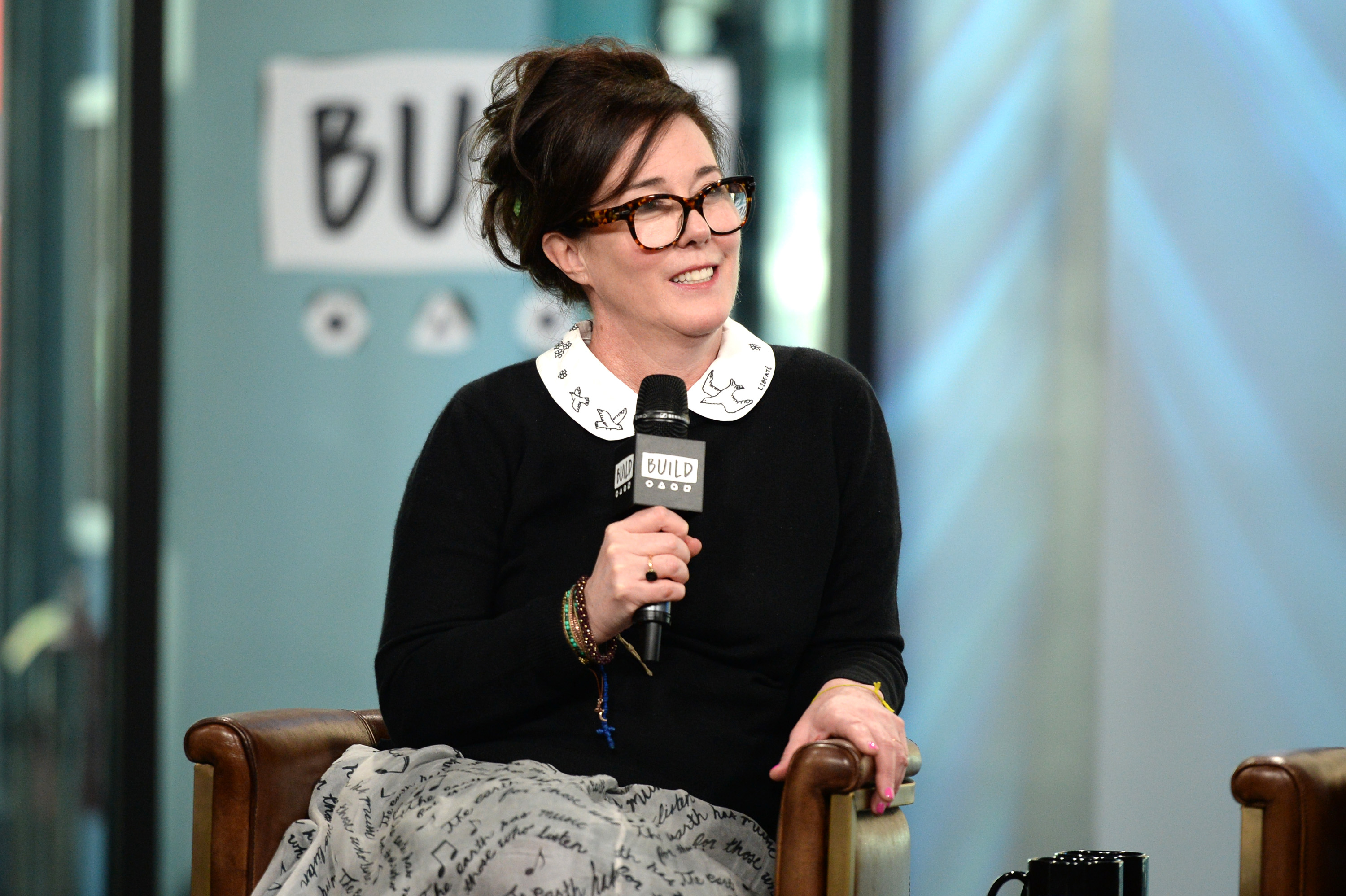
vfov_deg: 7.8
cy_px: 448
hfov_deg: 11.8
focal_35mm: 175
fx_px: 6540
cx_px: 673
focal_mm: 175
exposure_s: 1/320
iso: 2500
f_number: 3.2
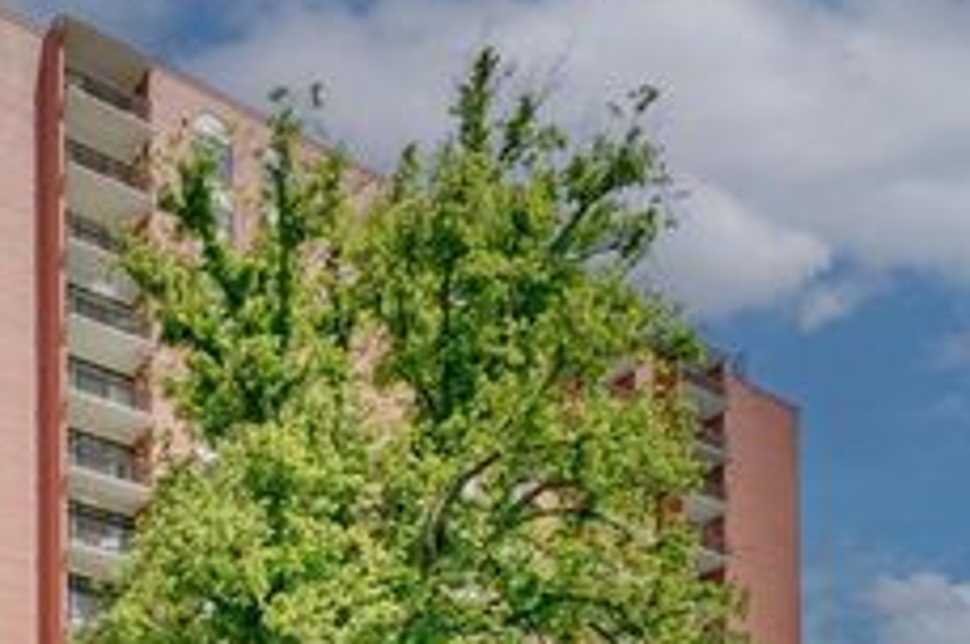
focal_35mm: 35
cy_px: 472
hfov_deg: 49.8
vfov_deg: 37.0
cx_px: 140
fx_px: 942
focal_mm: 16
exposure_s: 1/2500
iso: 640
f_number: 7.1
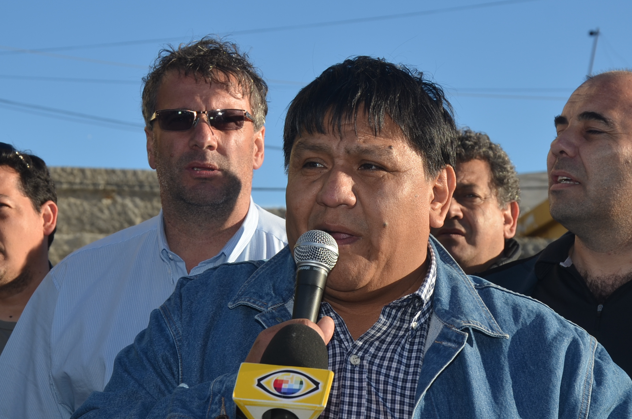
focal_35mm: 107
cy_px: 193
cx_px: 330
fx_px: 1875
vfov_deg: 12.7
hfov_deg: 19.1
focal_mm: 50
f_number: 8
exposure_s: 1/250
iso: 100
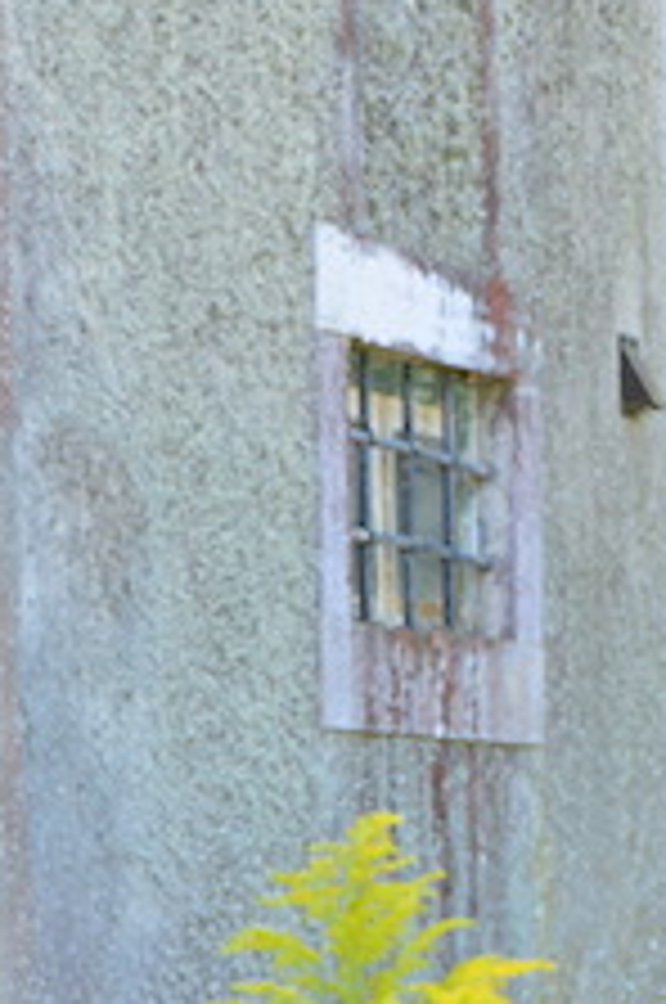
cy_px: 1049
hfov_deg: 6.2
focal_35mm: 219
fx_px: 6096
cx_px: 664
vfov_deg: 9.3
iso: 720
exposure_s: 1/60
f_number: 5.6
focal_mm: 50
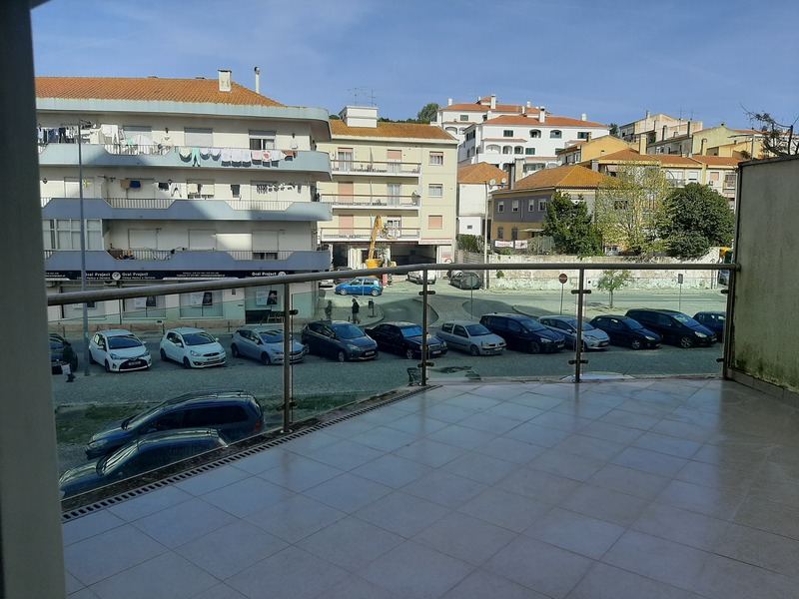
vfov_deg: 51.4
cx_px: 400
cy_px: 300
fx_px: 623
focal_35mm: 27
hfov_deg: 65.3
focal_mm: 3.93
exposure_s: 1/2165
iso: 40
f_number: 1.7
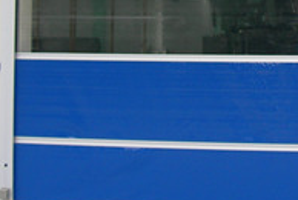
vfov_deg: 11.0
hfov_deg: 16.4
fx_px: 1011
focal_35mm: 122
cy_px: -48
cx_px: 296
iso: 50
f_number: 2.8
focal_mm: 7.8
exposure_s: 1/105
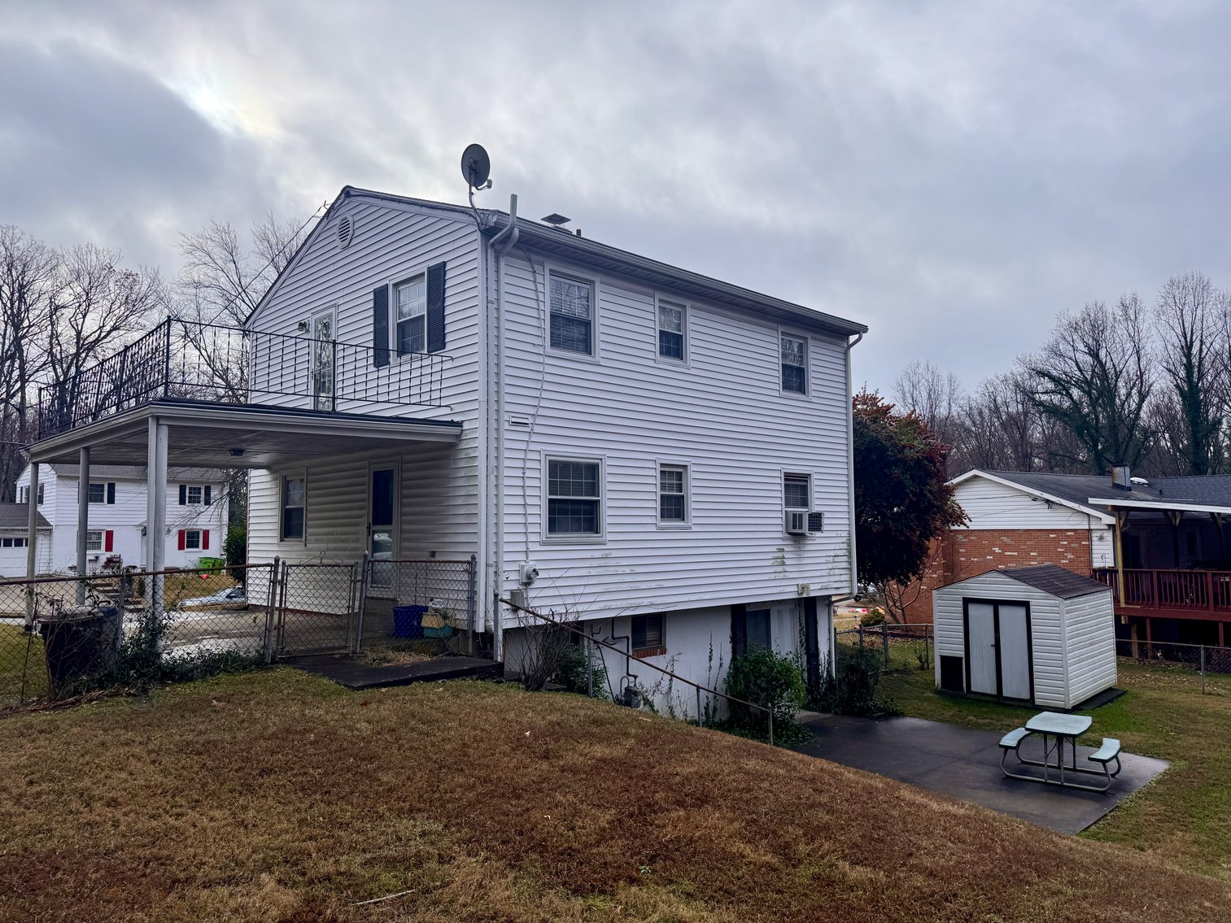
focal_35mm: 24
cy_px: 462
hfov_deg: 71.6
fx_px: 854
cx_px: 616
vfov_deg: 56.8
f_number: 1.78
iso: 80
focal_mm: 6.76
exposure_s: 1/2105
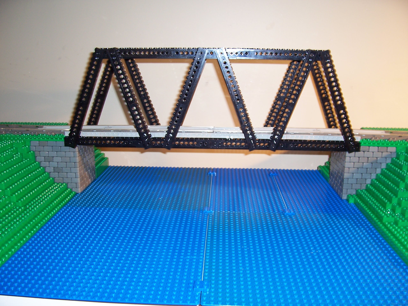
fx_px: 401
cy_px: 153
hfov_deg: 54.0
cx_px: 204
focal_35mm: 34
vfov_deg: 41.8
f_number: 2.7
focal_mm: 5.6
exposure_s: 1/2
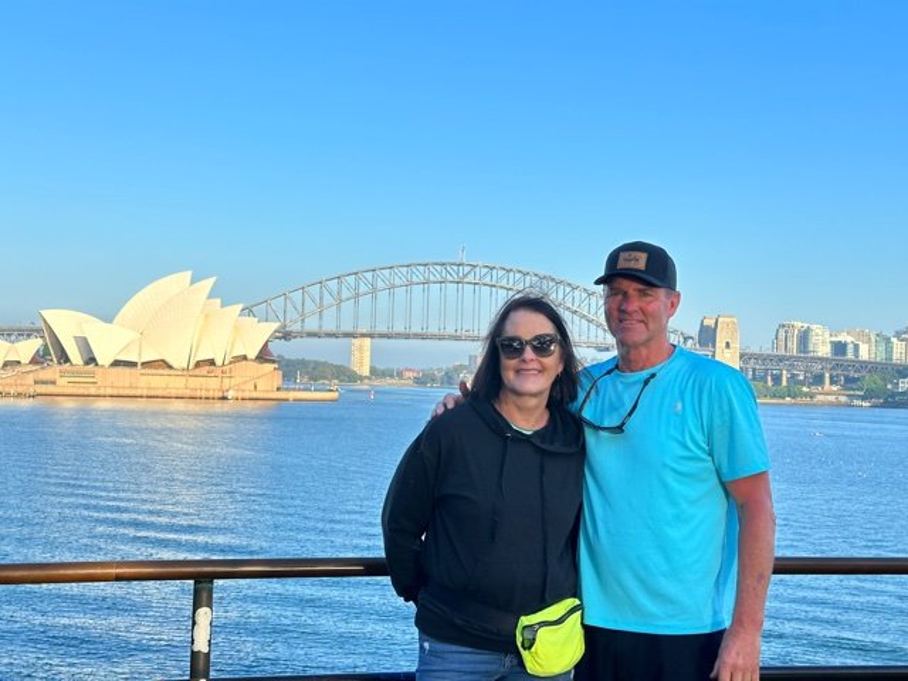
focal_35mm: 48
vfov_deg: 30.3
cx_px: 454
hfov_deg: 39.7
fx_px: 1259
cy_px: 340
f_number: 1.78
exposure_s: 1/2410
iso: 64
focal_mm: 6.86
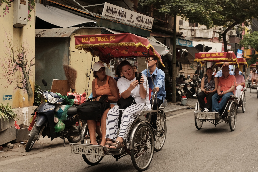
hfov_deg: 47.4
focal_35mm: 41
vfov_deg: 32.7
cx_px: 129
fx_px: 294
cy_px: 86
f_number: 5.6
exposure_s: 1/250
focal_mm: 27
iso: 1000
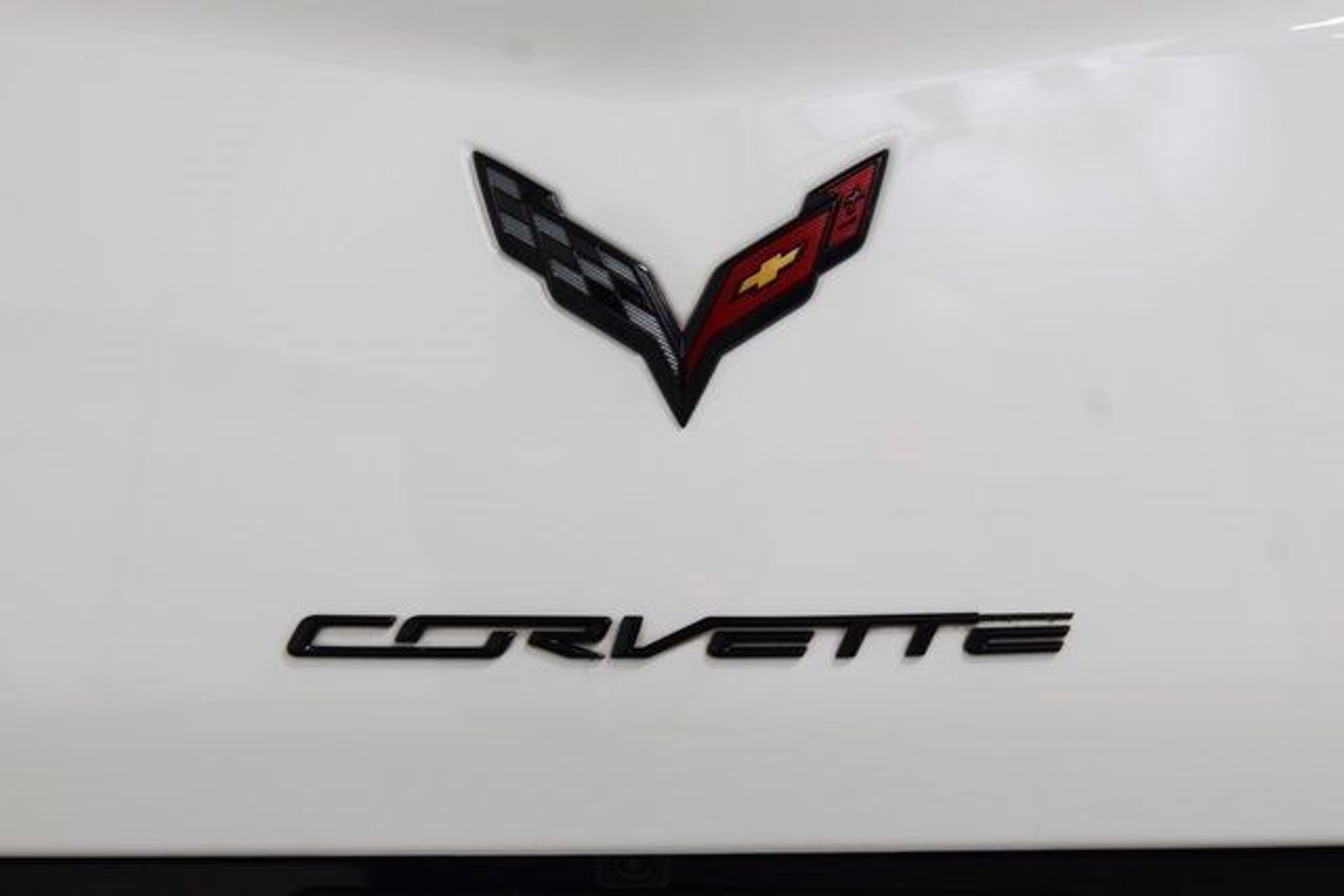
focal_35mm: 93
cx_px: 672
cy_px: 448
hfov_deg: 21.9
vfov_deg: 14.7
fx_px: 3473
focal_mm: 62
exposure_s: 1/30
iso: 1000
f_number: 7.1
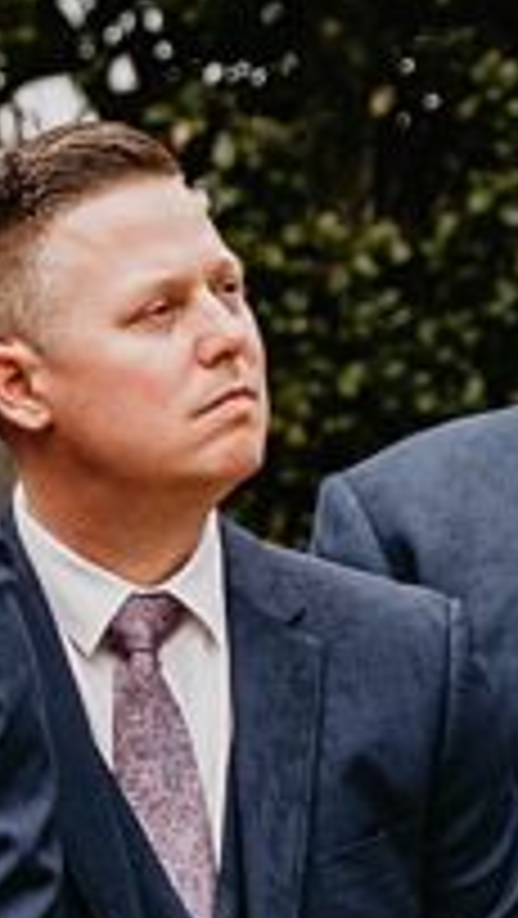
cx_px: -378
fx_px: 7703
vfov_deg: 6.8
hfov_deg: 3.8
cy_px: 646
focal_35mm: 316
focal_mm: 60
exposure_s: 1/640
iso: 320
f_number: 2.8
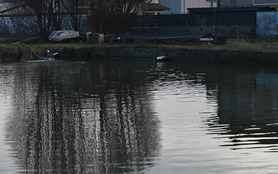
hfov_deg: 23.7
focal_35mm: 86
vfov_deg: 15.2
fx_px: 652
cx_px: 55
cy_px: 85
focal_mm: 40
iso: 100
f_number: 3.5
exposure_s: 1/400
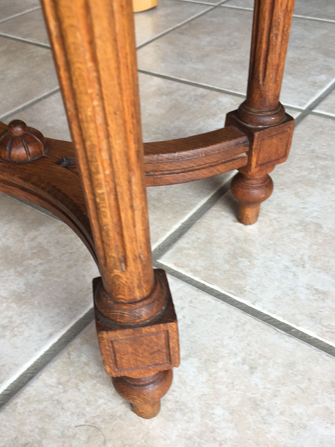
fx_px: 465
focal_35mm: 36
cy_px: 239
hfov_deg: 39.6
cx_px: 141
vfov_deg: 51.3
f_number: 2.2
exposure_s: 1/50
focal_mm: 4.15
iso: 25
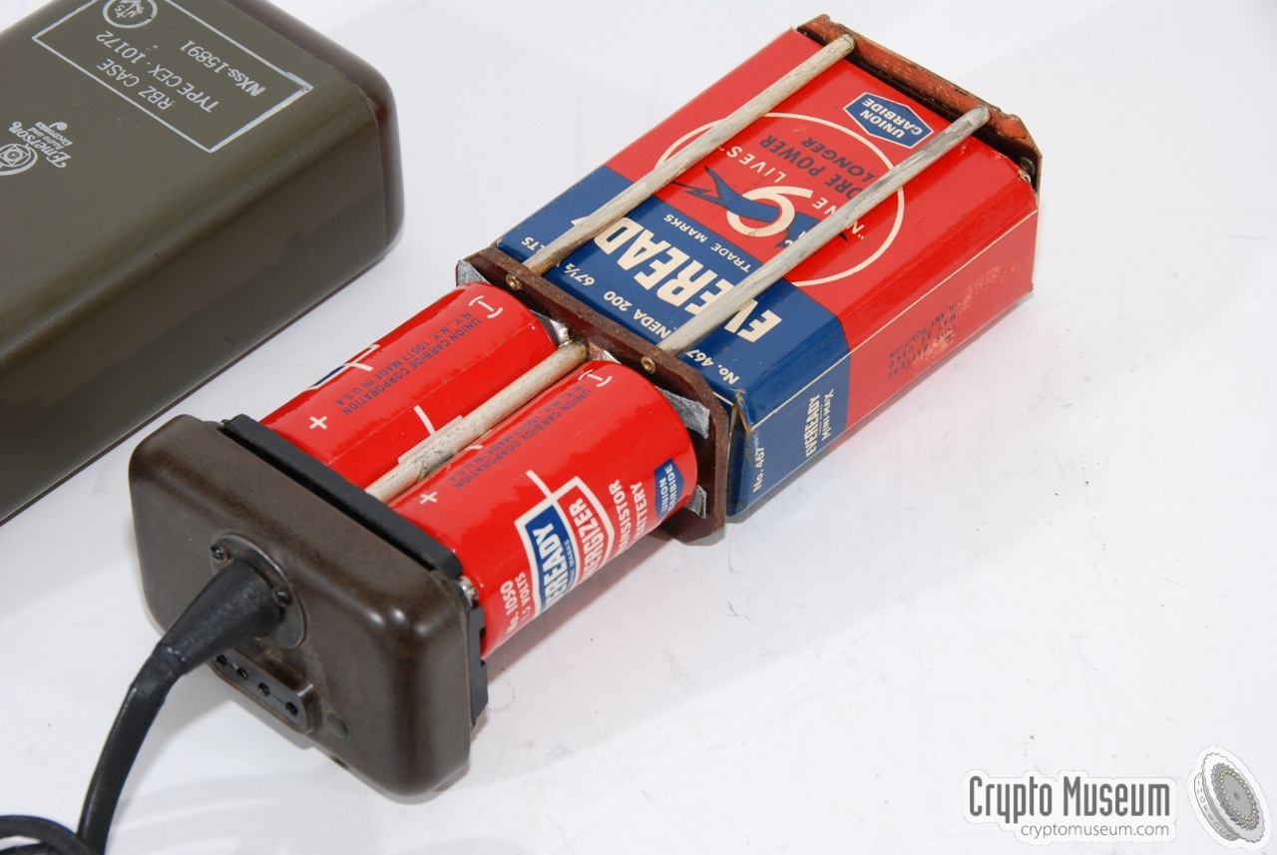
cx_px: 638
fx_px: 4369
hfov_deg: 16.6
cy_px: 428
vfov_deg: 11.2
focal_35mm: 123
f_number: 13
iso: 200
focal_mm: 82
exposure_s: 1/60
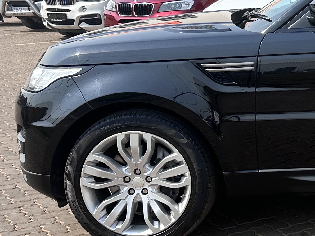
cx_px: 428
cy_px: 61
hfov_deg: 21.8
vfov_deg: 18.6
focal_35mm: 79
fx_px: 719
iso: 80
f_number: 1.78
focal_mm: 6.86
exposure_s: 1/3155
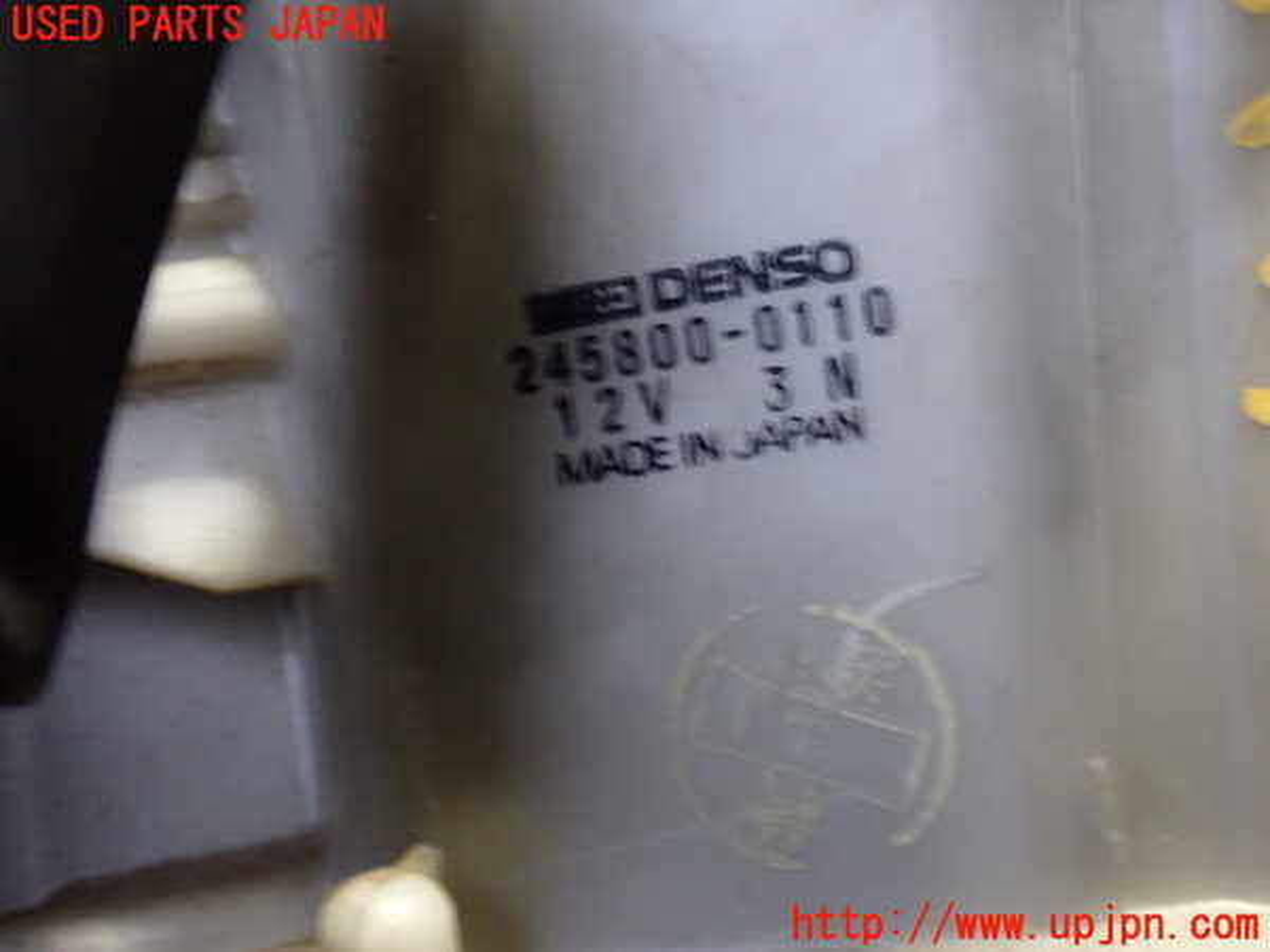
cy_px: 476
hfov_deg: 42.9
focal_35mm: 44
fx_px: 1614
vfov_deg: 32.9
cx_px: 635
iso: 800
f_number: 2.9
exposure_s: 1/13
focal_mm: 7.84
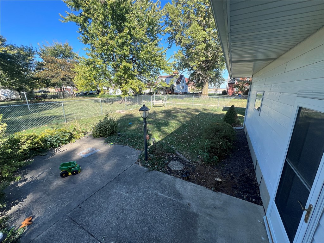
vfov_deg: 89.9
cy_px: 122
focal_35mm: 13
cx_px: 162
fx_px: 122
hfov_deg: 106.2
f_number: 1.8
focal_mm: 1.57
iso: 32
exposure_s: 1/477
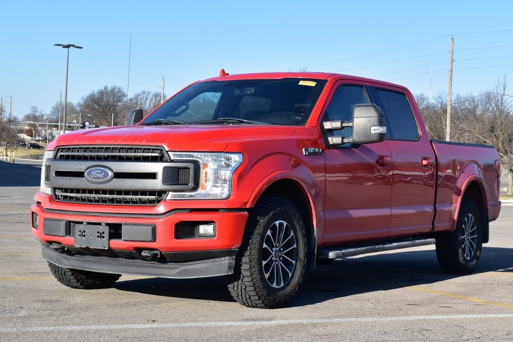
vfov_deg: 19.7
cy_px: 171
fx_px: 983
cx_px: 256
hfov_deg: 29.2
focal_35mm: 69
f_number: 11
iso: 400
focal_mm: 46
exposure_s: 1/400
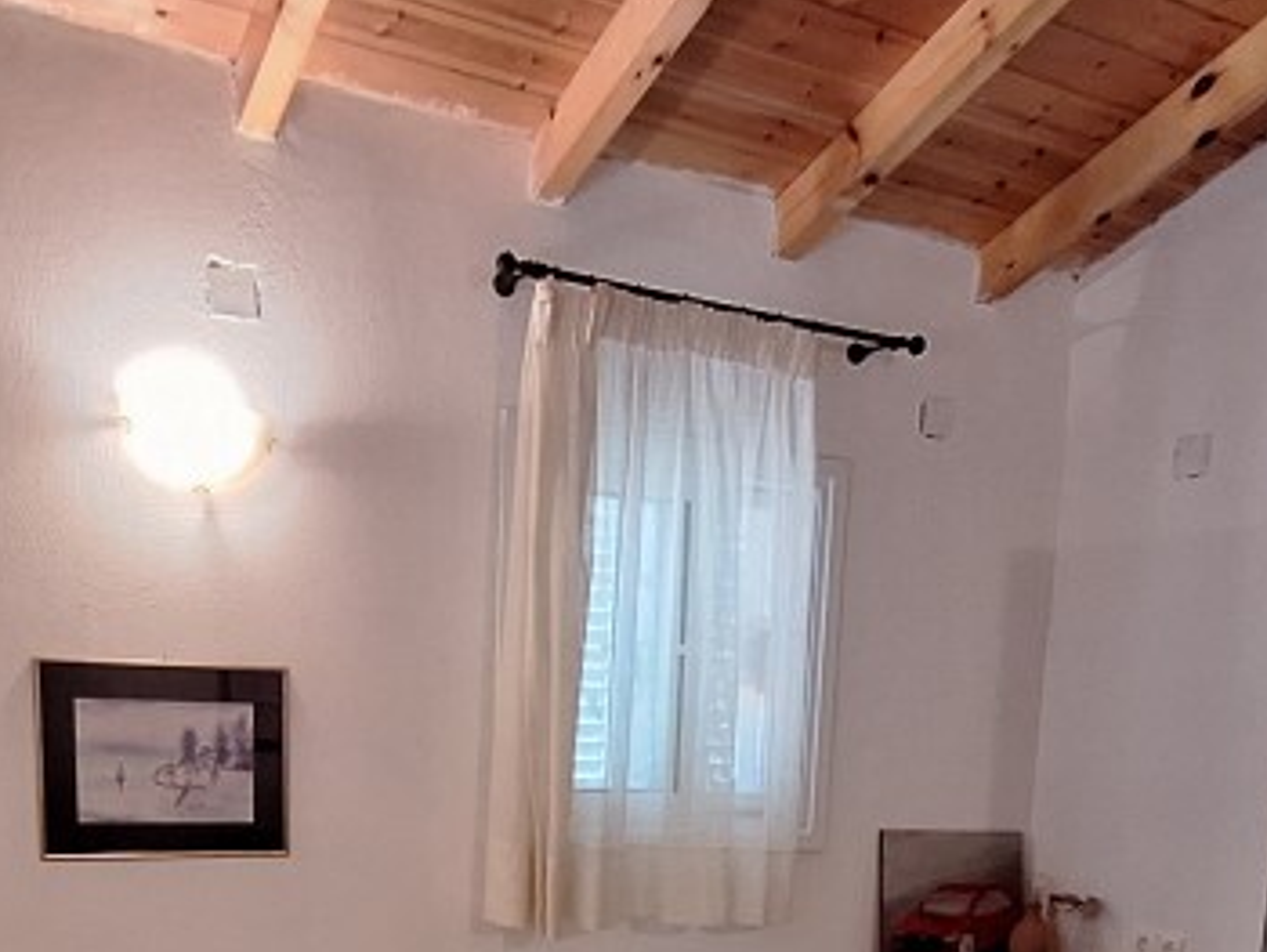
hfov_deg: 48.9
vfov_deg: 34.3
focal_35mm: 38
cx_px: 648
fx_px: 1392
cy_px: 959
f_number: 2.2
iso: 400
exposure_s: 1/20
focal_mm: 1.74
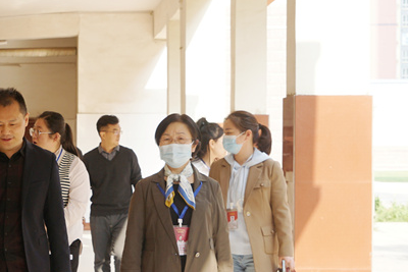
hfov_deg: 22.8
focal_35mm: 86
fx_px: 975
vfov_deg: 15.8
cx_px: 8
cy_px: 204
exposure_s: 1/125
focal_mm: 43
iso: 200
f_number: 6.3
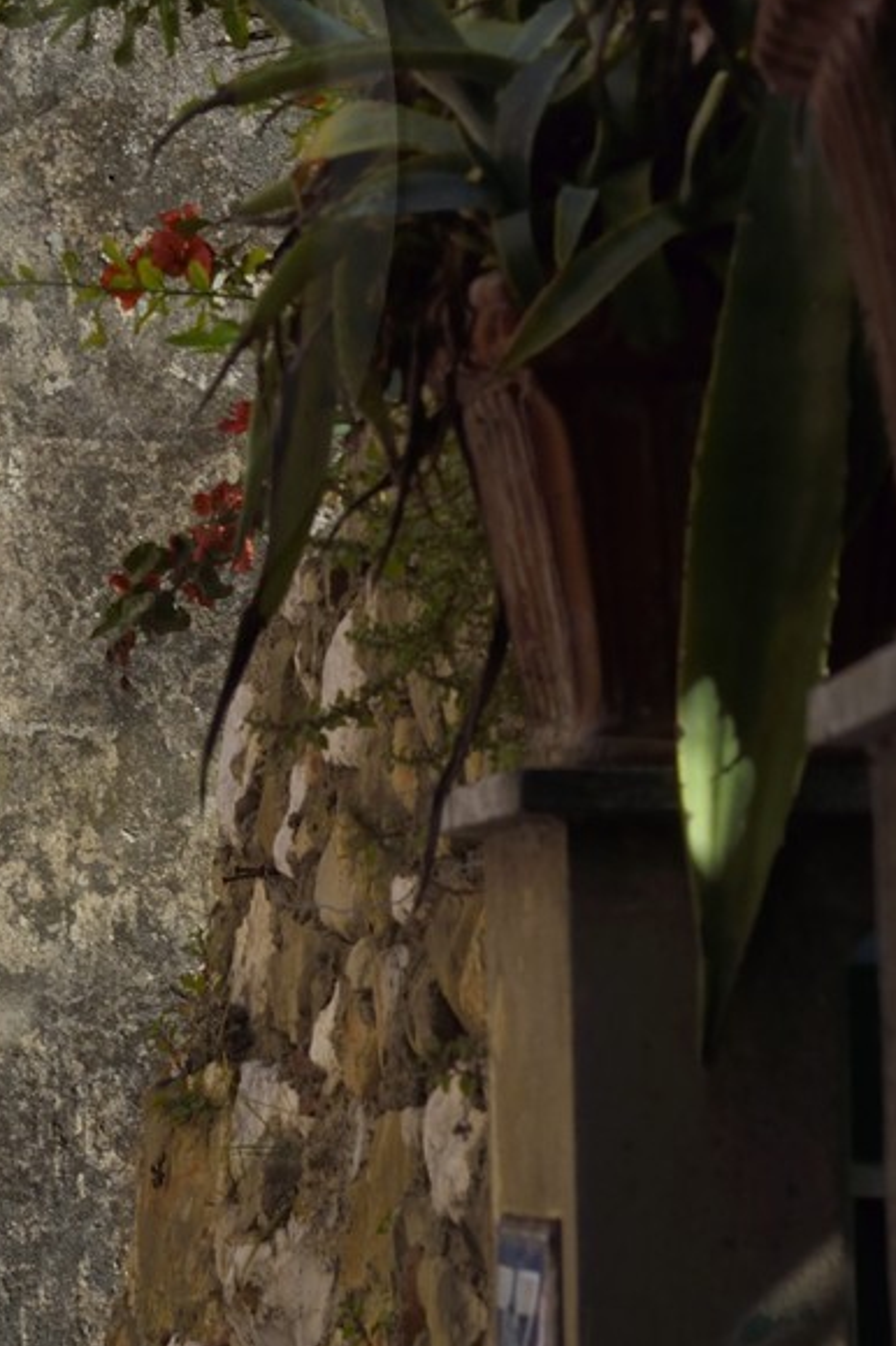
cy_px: 158
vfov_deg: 11.9
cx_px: -320
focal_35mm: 171
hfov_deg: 7.9
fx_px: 6391
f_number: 14
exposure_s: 1/200
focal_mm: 62
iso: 200
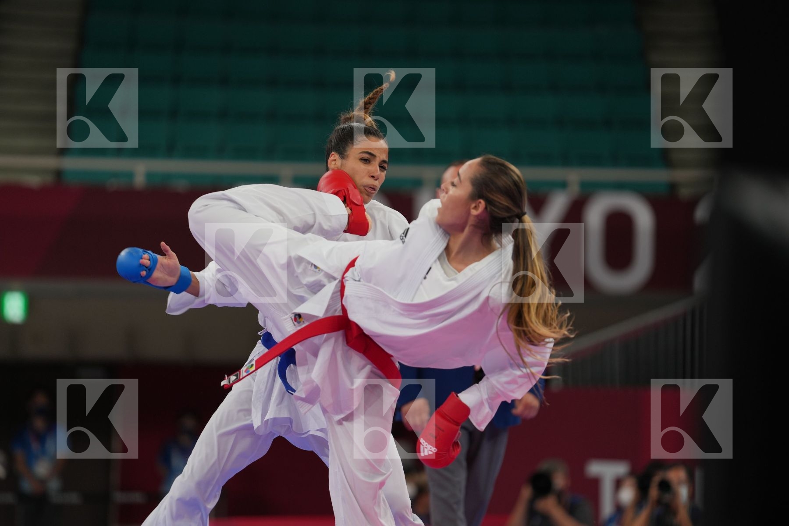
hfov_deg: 10.3
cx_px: 394
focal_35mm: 200
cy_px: 263
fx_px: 4383
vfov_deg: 6.9
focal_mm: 200
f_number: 2.8
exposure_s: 1/1000
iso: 500
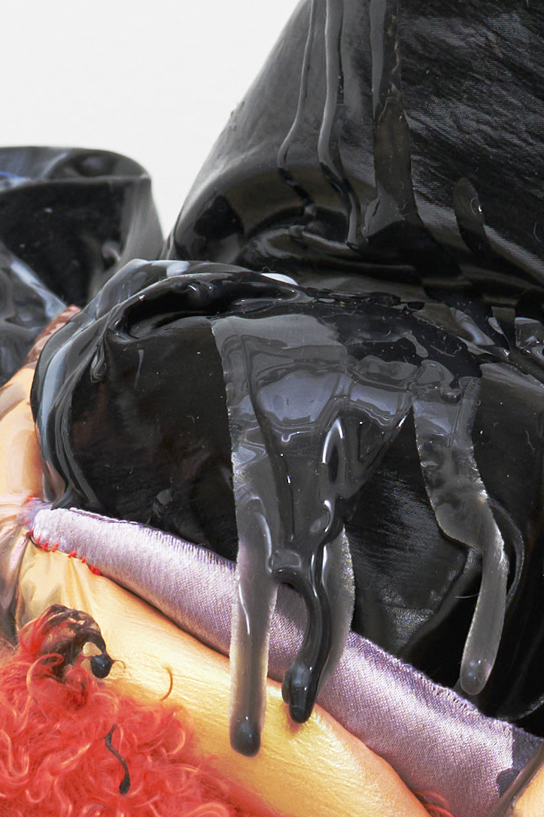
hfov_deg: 2.7
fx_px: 11366
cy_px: 1578
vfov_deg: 4.1
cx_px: 361
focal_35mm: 501
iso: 400
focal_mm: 90
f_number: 8
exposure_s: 1/125
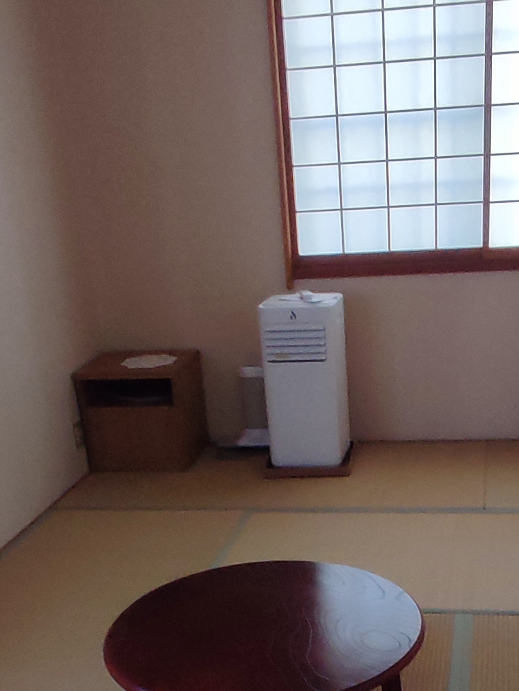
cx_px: 321
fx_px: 699
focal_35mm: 35
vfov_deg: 45.9
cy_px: 661
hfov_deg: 40.5
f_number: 2.2
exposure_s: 1/33
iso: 233
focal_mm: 1.65
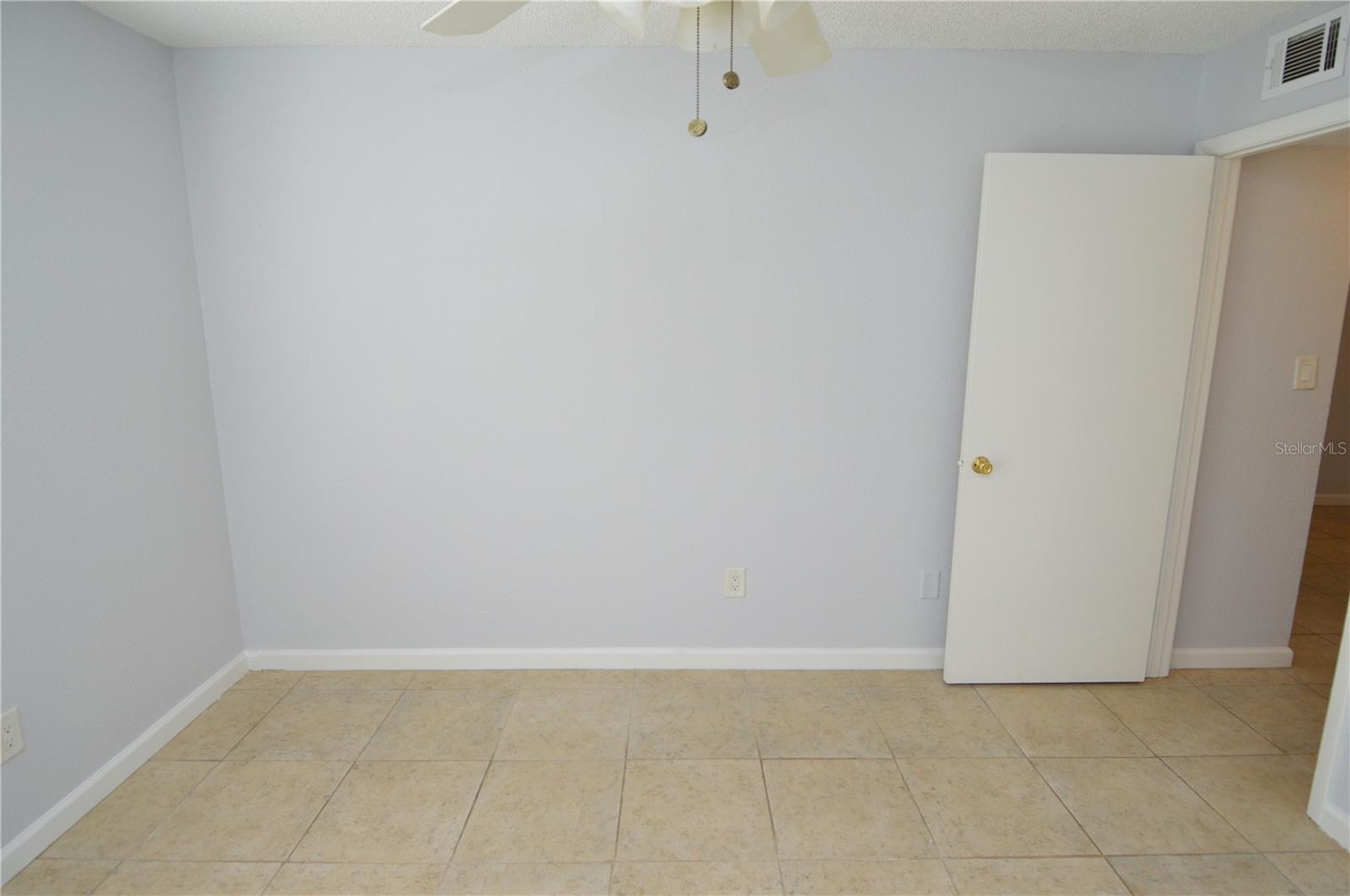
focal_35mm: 18
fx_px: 674
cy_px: 448
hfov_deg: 90.1
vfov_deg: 67.3
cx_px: 675
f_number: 4
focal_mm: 12
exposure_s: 1/80
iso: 400
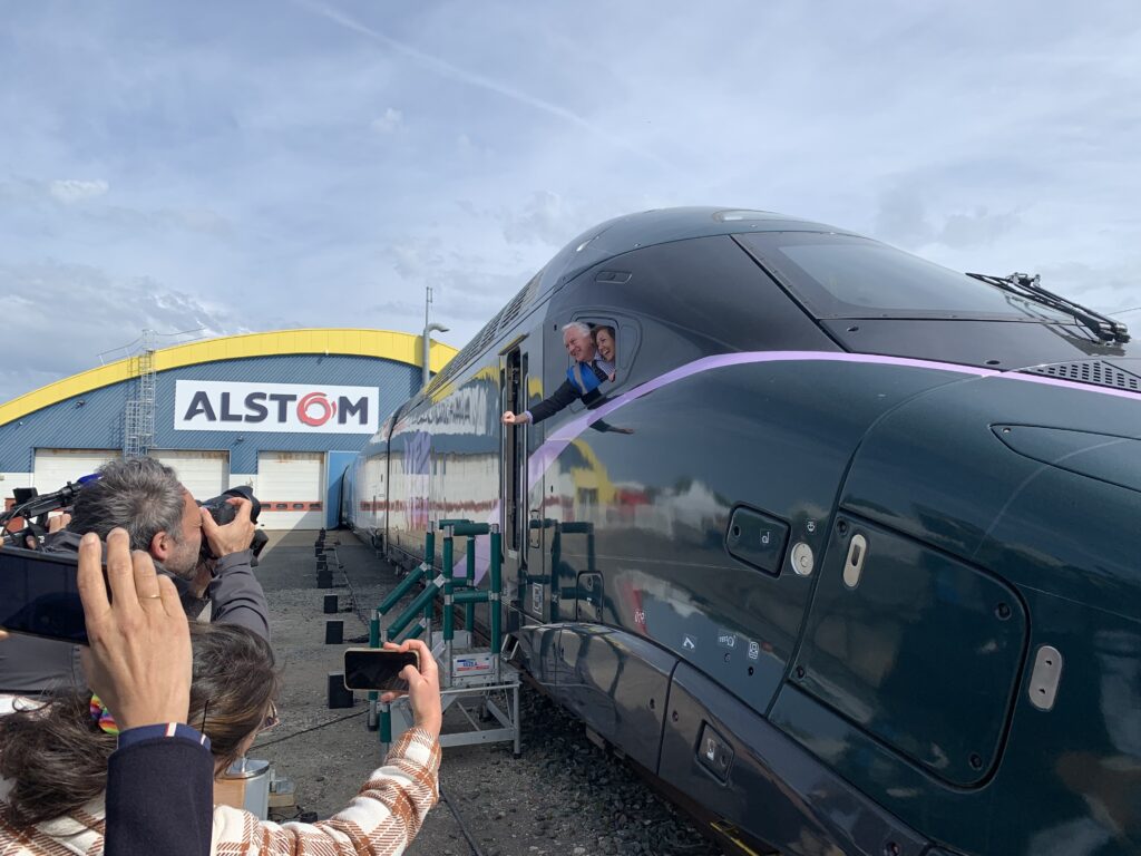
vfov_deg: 53.1
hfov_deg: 67.3
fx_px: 857
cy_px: 428
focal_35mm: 26
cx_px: 570
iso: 25
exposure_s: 1/2481
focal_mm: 4.25
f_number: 1.8
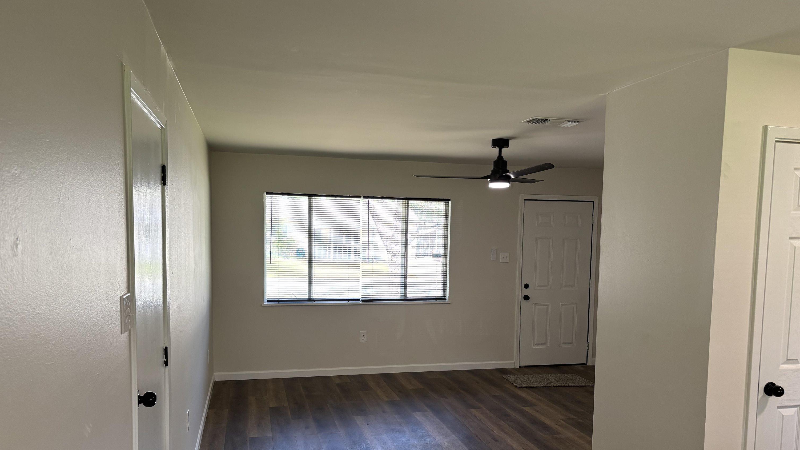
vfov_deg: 39.9
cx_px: 404
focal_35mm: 29
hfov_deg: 66.1
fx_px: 615
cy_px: 286
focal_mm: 5.96
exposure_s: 1/121
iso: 125
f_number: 1.6
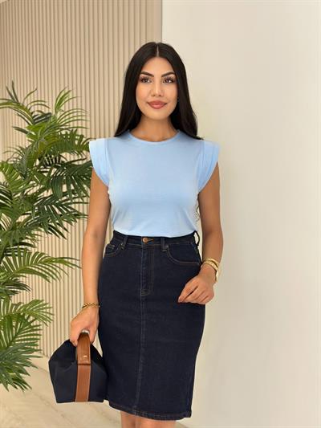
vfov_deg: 39.6
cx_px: 160
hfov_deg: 30.3
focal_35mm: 48
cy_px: 214
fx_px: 593
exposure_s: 1/264
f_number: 1.78
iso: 80
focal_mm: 6.86
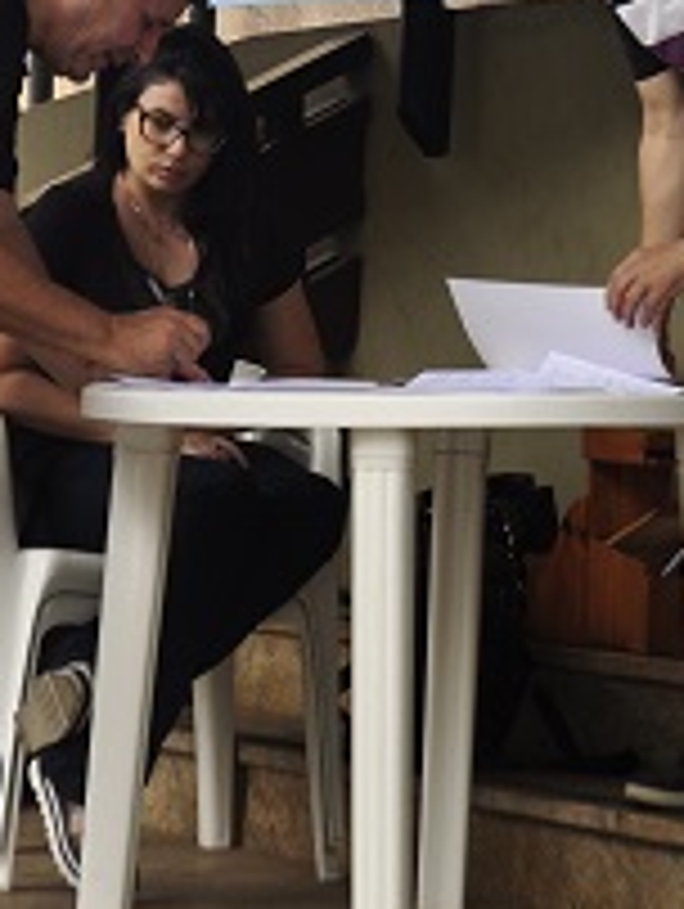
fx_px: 3482
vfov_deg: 14.8
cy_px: 130
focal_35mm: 132
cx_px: 477
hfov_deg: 11.2
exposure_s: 1/250
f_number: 4
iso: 200
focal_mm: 31
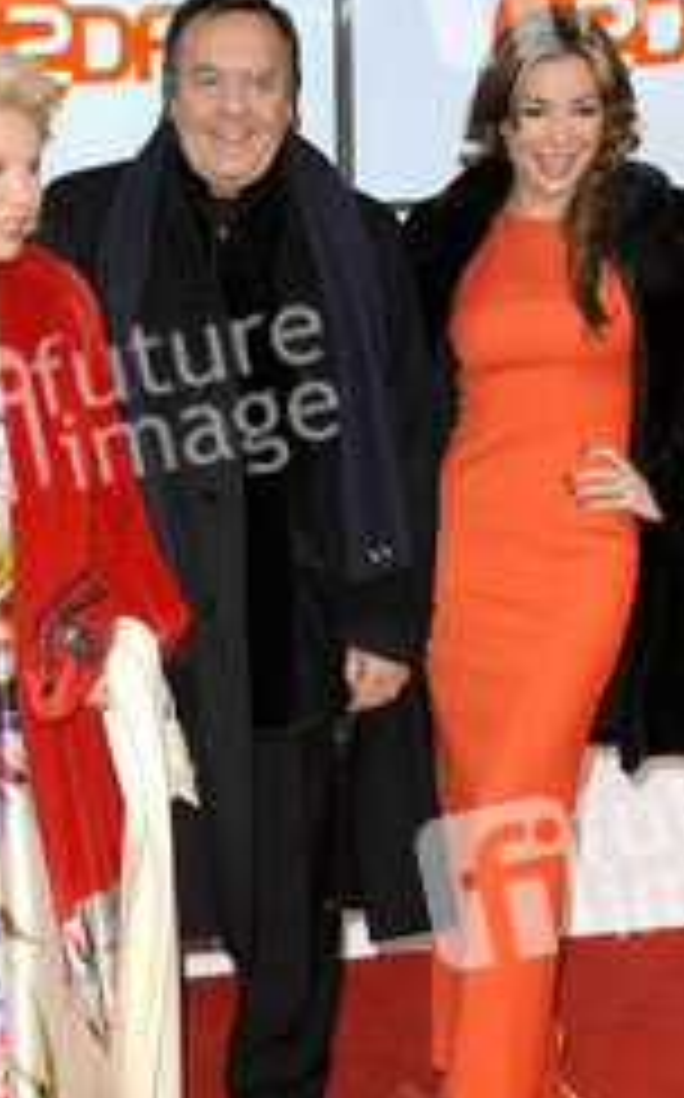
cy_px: 639
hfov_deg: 14.2
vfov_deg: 22.6
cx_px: 238
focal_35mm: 92
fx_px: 2750
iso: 1000
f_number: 6.3
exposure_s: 1/160
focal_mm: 55
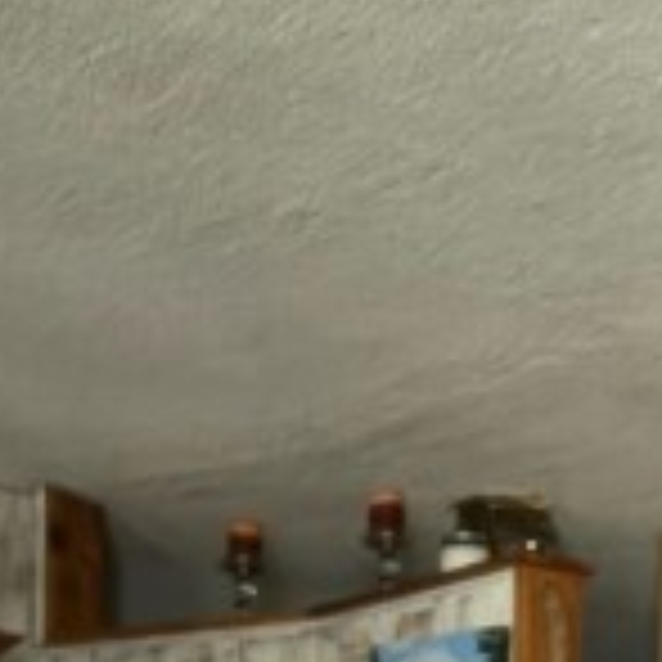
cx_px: 527
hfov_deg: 18.0
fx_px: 2077
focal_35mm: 96
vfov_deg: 16.4
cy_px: 1018
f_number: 2.2
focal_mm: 2.87
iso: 160
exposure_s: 1/60
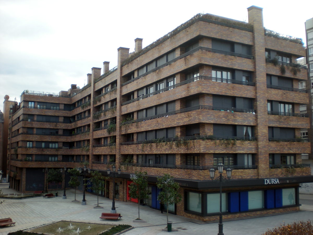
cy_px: 118
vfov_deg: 37.7
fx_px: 344
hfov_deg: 49.0
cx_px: 156
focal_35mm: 38
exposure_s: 1/150
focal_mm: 6.3
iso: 64
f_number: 3.1
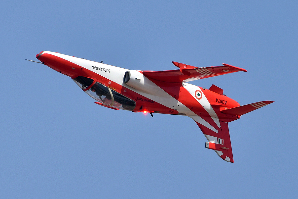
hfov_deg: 2.8
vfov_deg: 1.9
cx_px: 149
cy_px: 100
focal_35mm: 740
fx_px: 6125
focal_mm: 370
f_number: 5.6
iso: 100
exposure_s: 1/1000
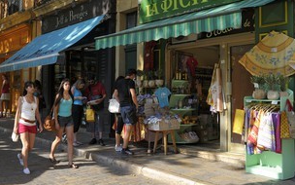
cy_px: 73
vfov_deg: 28.5
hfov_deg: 44.0
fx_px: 362
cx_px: 109
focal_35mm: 45
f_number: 8
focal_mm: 32
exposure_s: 1/160
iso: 200
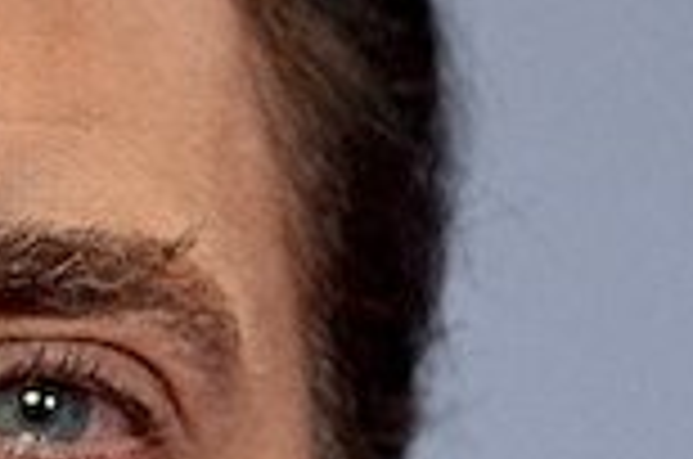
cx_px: -576
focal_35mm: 977
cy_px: 544
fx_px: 18768
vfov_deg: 1.4
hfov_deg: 2.1
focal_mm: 200
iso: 500
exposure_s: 1/160
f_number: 3.5
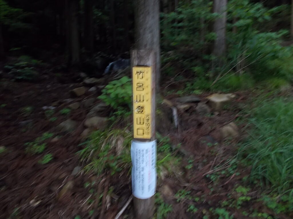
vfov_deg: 53.1
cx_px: 146
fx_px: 220
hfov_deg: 67.3
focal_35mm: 26
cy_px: 110
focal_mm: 4.6
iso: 200
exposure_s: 1/25
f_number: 3.2
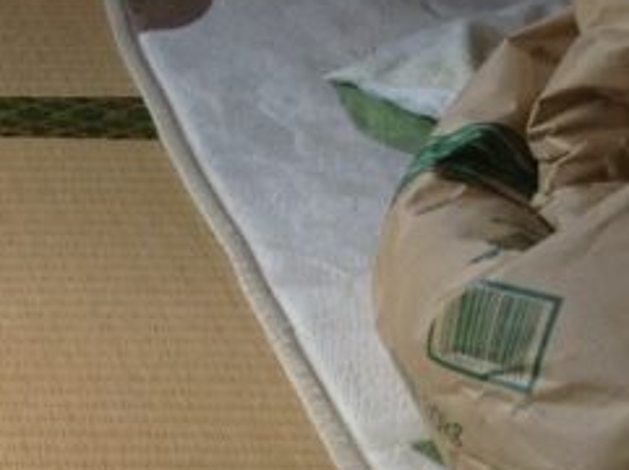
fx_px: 2540
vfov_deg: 10.2
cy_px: 712
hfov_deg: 12.6
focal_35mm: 140
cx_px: -582
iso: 32
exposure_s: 1/120
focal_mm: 3.3
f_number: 2.4
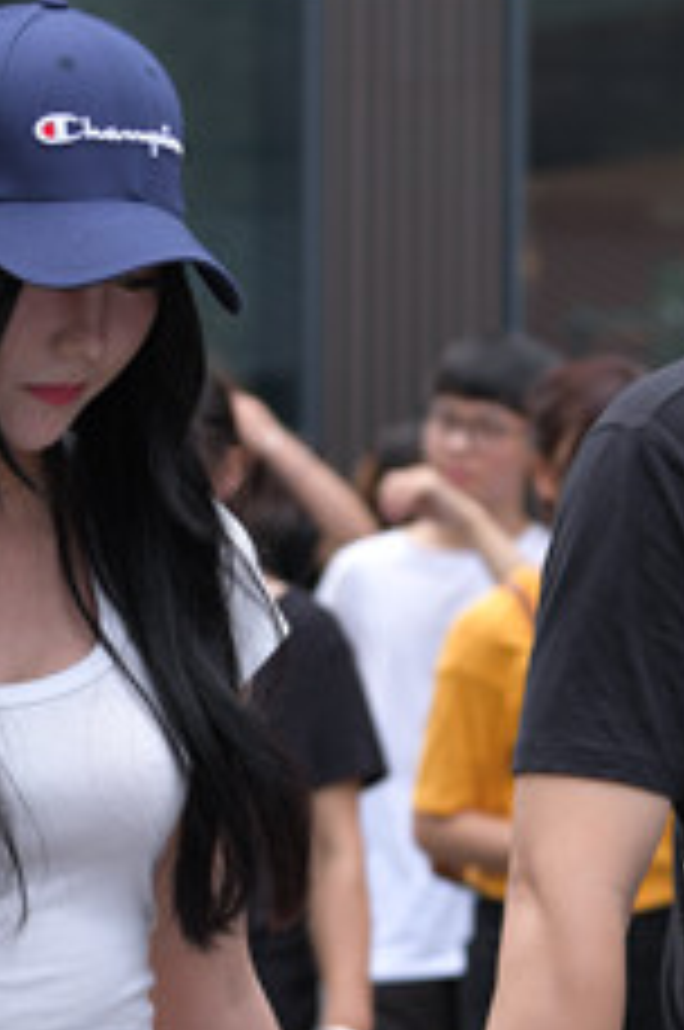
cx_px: -4
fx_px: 4202
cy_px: 1052
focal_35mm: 147
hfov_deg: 9.2
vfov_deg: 13.8
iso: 320
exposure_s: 1/640
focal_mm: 70
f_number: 4
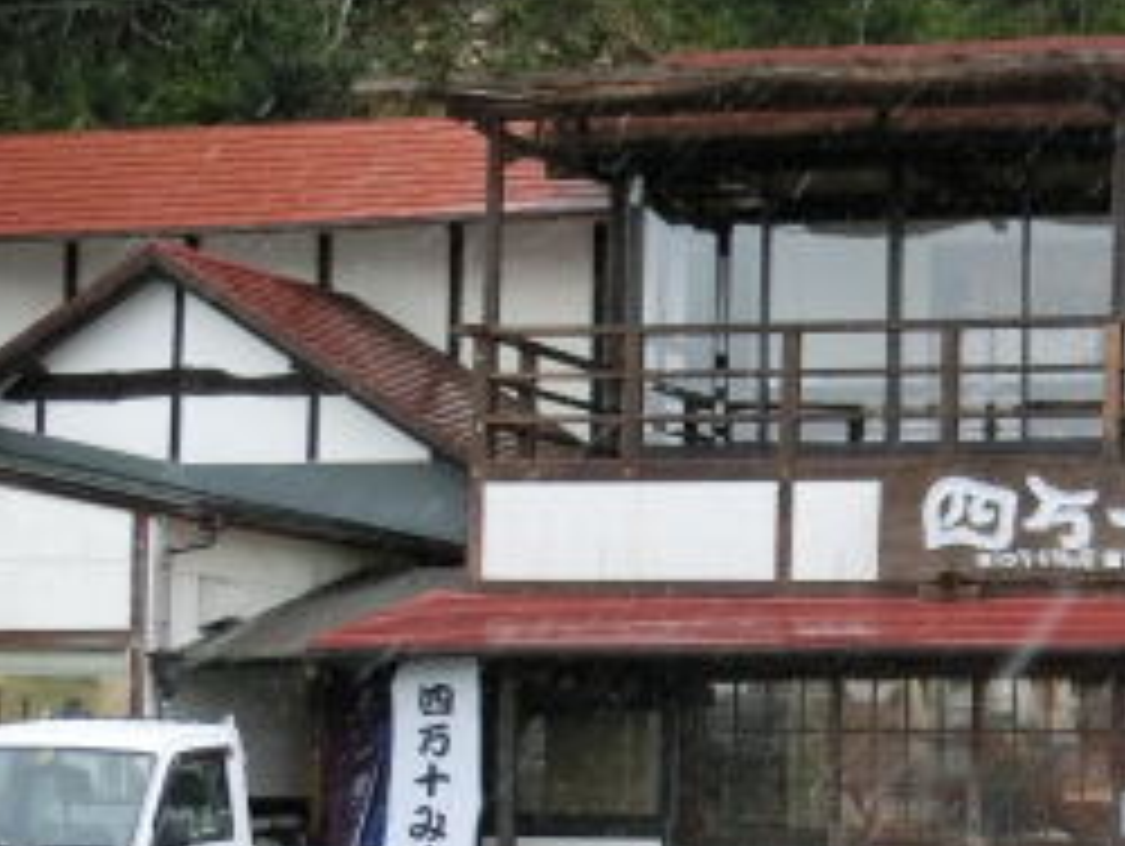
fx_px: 3904
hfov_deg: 16.2
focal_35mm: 120
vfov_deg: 12.4
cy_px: 565
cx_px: 1035
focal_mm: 10.7
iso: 400
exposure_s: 1/125
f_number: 5
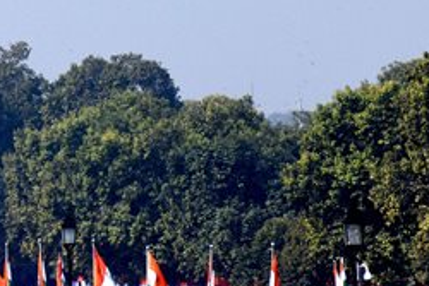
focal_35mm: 504
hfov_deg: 4.1
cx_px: -7
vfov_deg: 2.7
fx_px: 6004
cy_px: -40
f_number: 10
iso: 400
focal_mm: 105
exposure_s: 1/1600
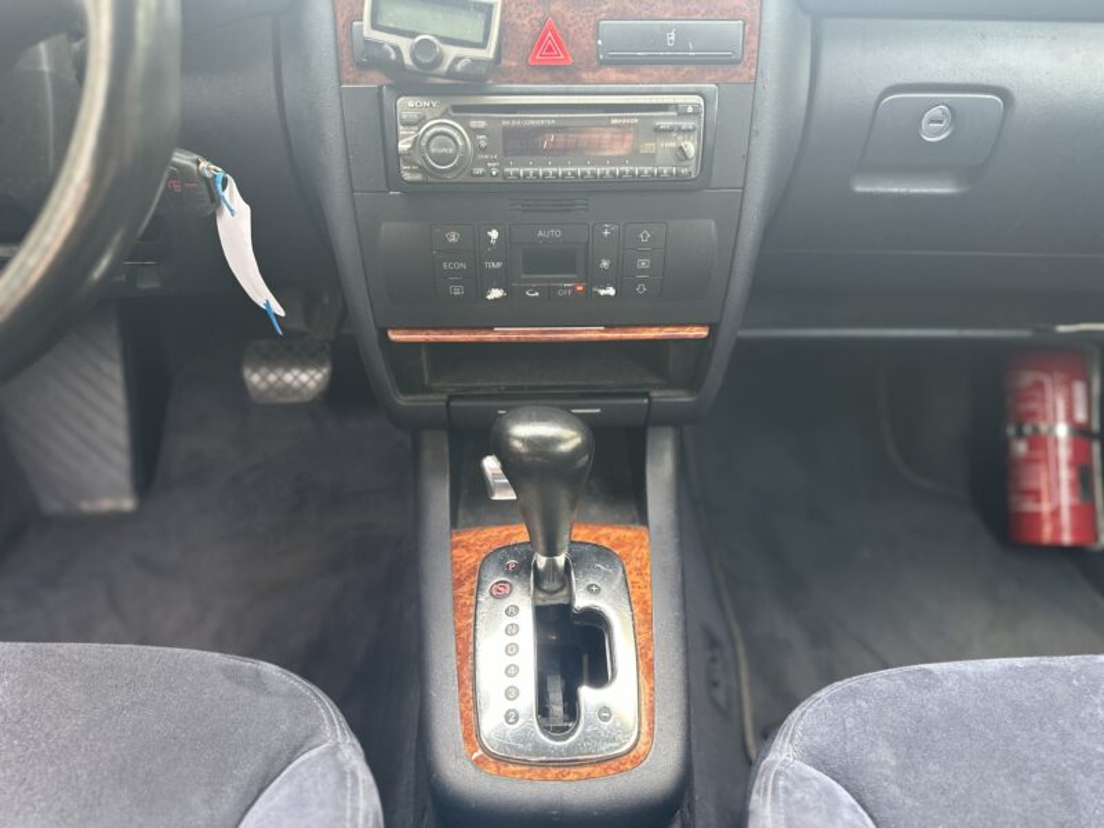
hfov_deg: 71.6
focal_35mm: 24
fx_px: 765
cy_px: 414
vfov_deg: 56.8
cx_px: 552
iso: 320
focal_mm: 6.86
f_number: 1.78
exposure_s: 1/60
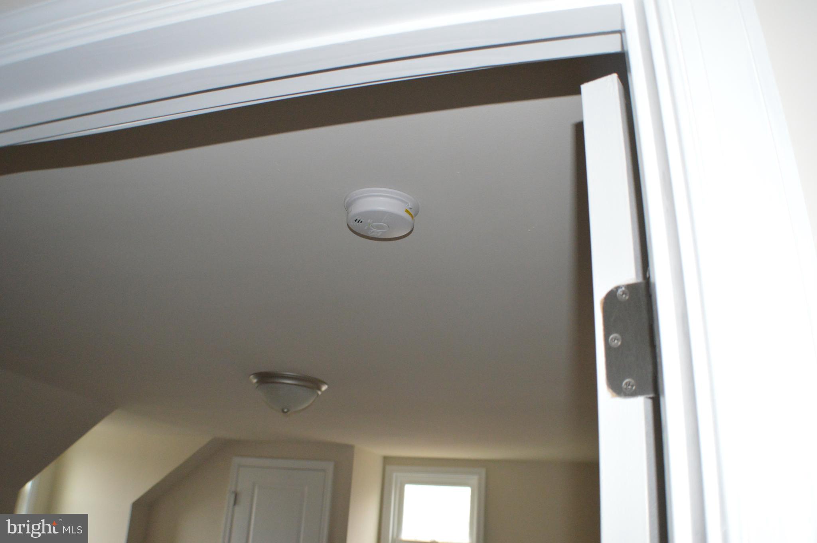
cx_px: 408
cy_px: 272
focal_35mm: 36
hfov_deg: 53.2
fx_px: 816
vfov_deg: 36.8
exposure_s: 1/60
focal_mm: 24
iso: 1800
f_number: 4
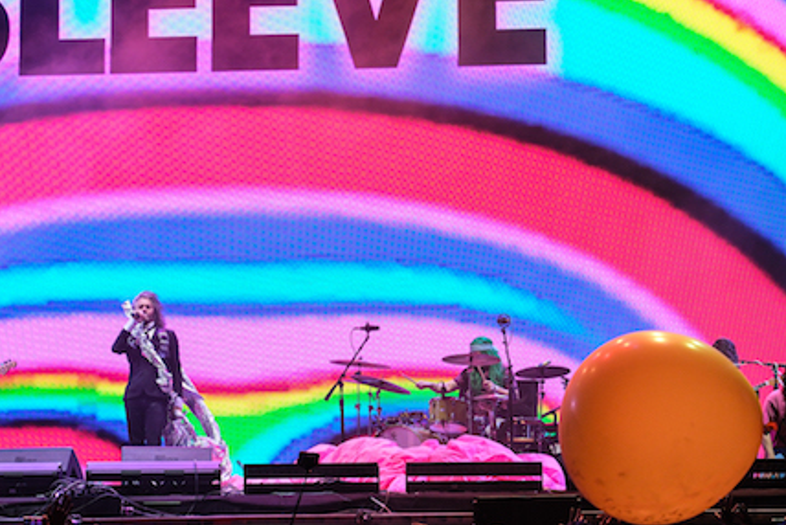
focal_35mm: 124
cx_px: 264
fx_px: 2709
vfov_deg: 11.1
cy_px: 229
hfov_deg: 16.5
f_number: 3.5
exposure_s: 1/320
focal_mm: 55
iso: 800
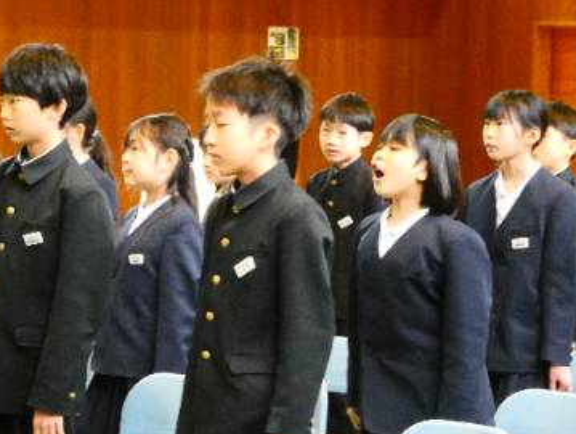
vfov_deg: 9.3
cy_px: 289
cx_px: 209
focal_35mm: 160
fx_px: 2665
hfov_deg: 12.3
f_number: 5
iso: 1600
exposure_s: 1/20
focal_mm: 20.5
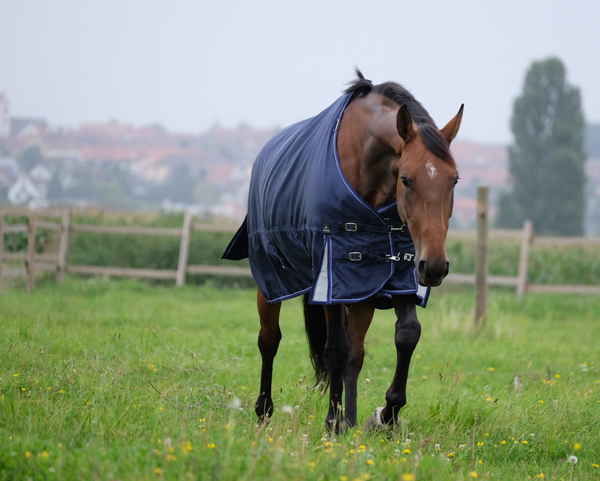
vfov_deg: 7.3
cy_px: 239
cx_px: 335
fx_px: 3748
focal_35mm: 211
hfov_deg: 9.2
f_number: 2.8
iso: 800
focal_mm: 124.3
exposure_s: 1/1000
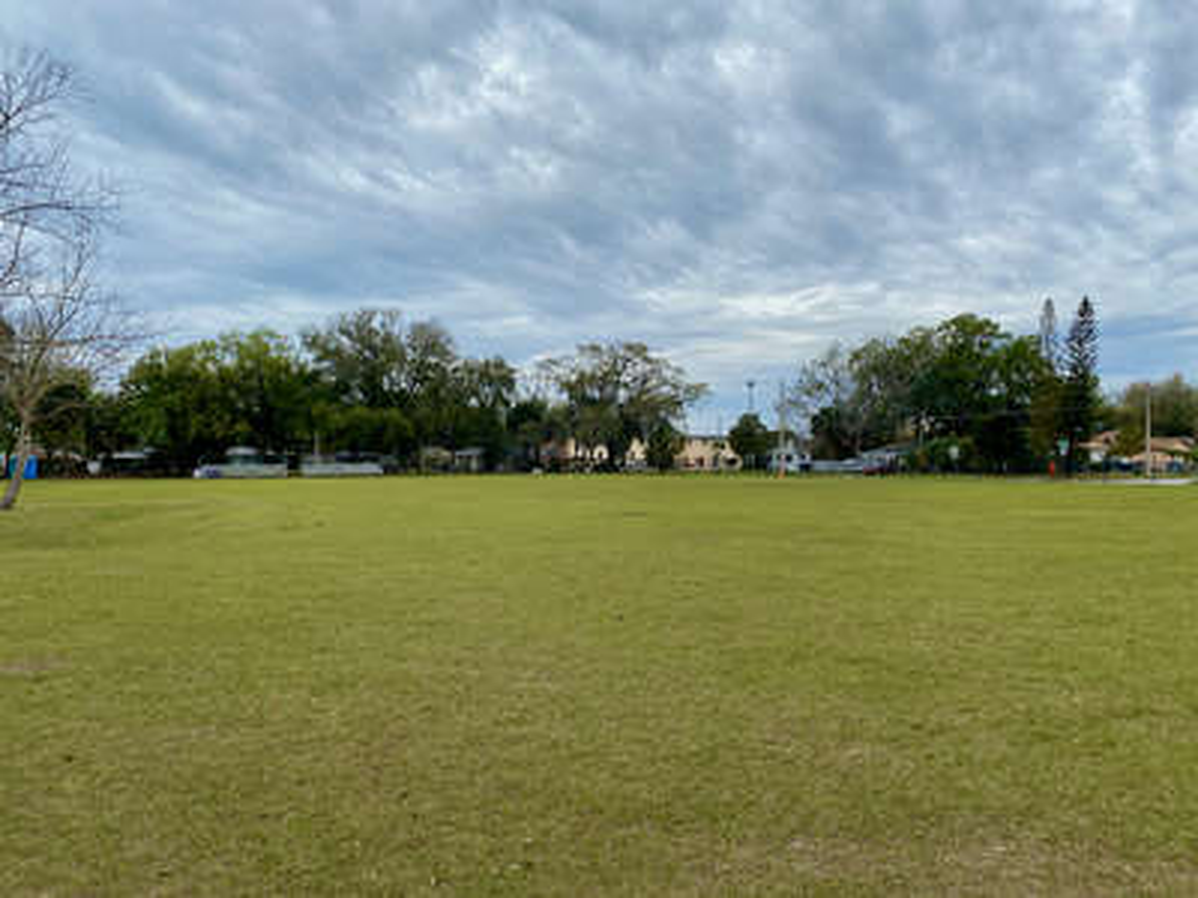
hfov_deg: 67.3
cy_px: 449
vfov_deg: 53.1
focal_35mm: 26
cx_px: 599
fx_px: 900
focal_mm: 4.25
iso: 32
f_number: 1.8
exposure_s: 1/2415
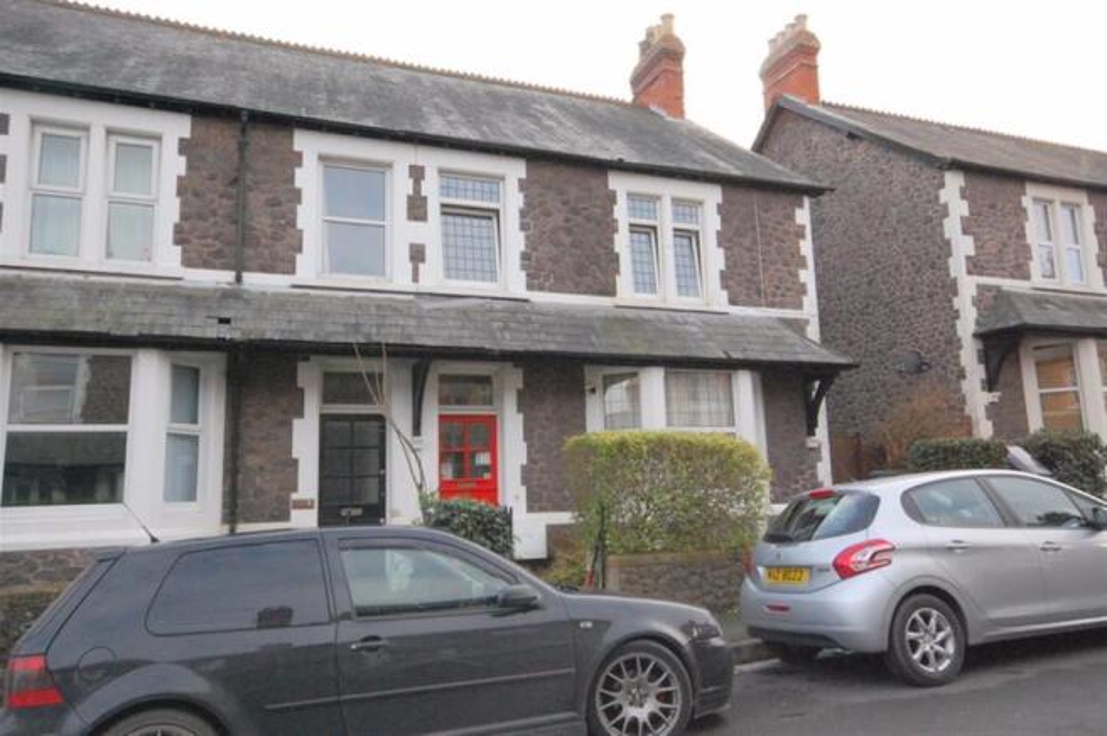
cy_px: 368
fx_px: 737
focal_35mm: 24
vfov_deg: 53.0
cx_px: 554
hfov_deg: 73.8
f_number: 13
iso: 1600
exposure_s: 1/160
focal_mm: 16
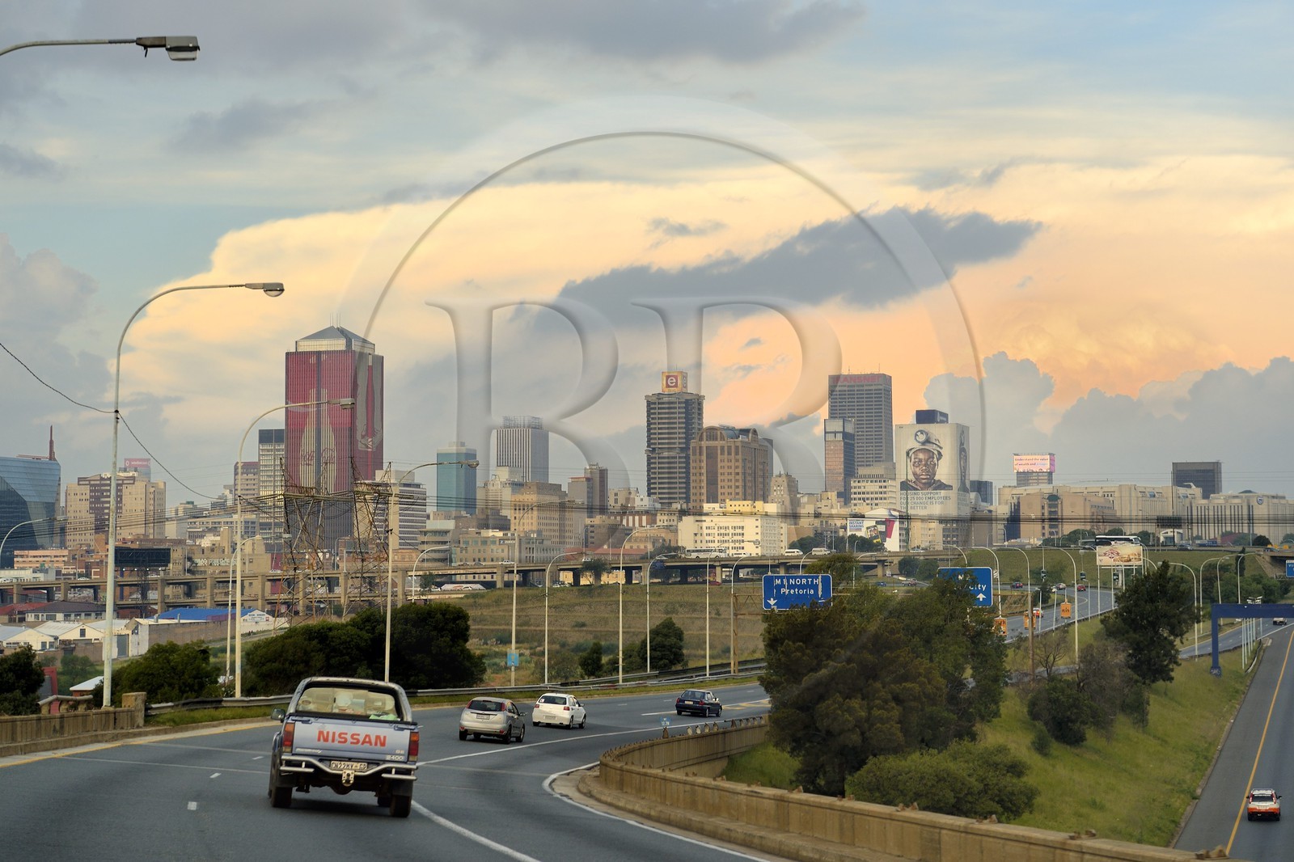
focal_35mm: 62
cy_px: 431
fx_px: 2228
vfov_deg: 21.9
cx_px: 647
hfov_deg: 32.4
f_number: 5
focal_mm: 62
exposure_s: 1/320
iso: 400
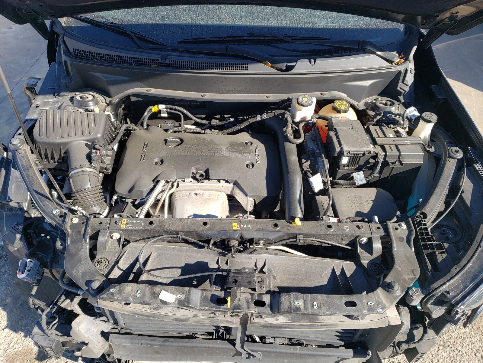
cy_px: 182
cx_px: 242
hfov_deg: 67.3
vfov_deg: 53.1
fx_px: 363
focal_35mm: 26
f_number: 1.5
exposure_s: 1/909
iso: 50
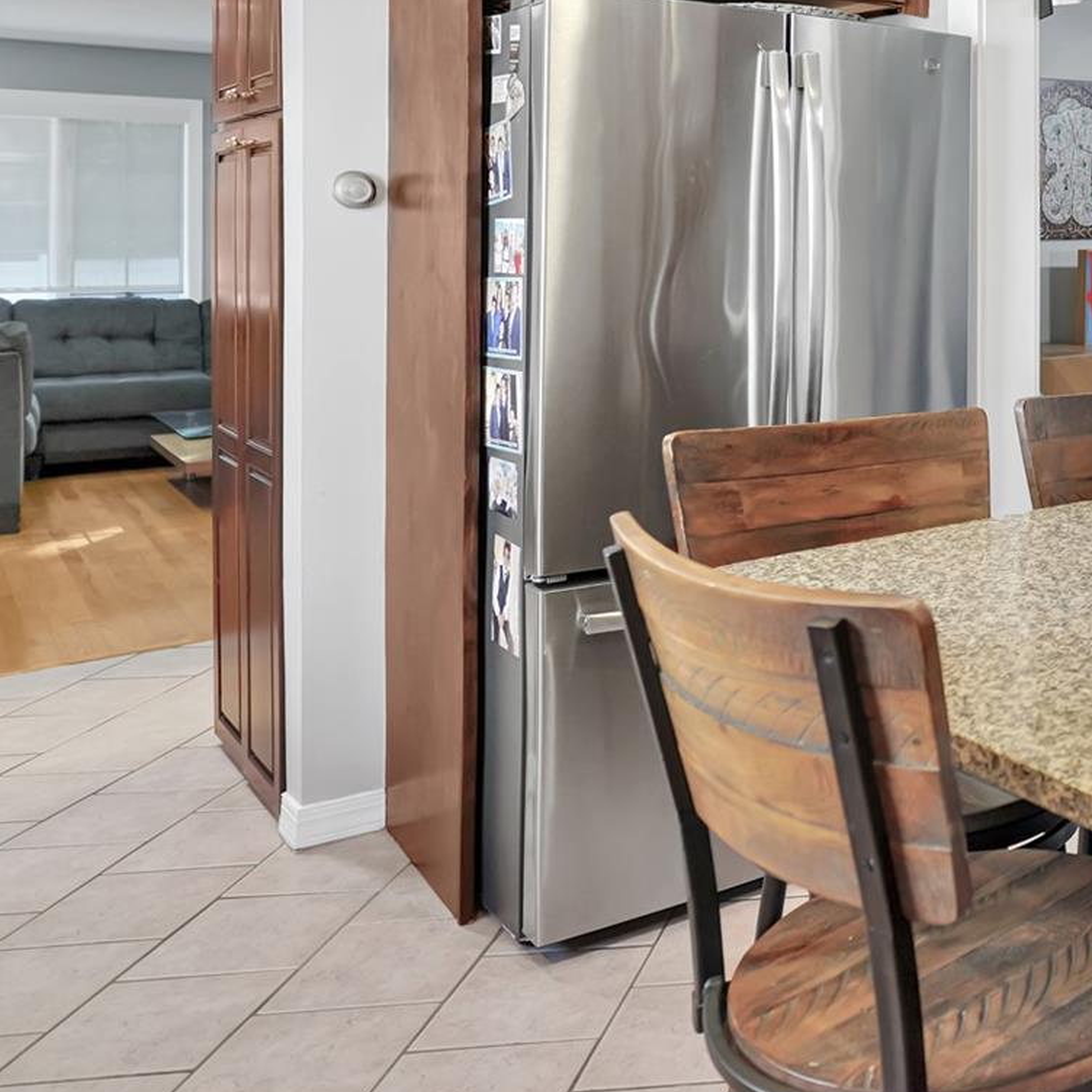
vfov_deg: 41.8
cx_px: 1289
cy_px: 218
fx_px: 1362
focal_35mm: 38
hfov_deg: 35.2
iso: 100
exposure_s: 1/40
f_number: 1.8
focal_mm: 11
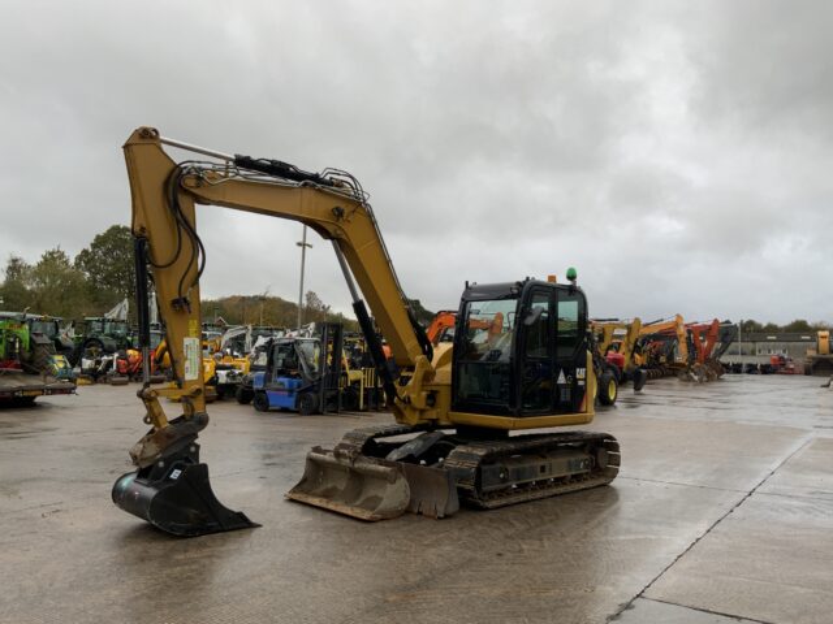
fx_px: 698
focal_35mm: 29
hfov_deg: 61.7
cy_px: 312
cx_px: 416
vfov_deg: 48.2
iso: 25
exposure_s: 1/122
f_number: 1.8
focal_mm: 3
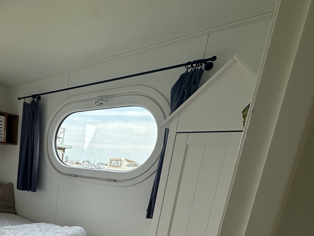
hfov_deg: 55.8
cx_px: 37
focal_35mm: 28
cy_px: 221
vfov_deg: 44.3
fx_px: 254
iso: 40
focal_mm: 2.22
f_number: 2.2
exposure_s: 1/376
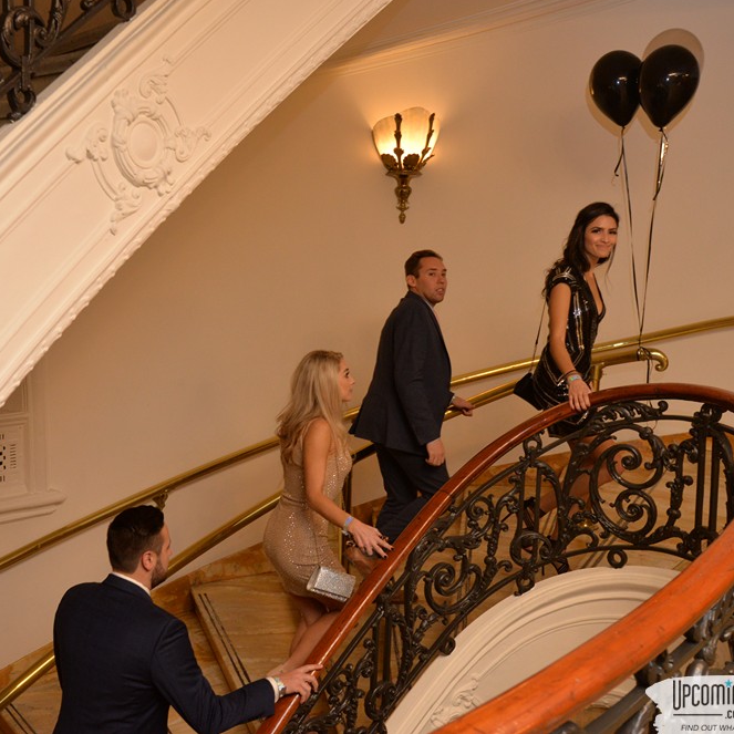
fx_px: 984
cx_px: 279
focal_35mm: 41
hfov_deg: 40.7
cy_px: 366
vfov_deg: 40.9
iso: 2000
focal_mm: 32
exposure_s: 1/160
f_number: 5
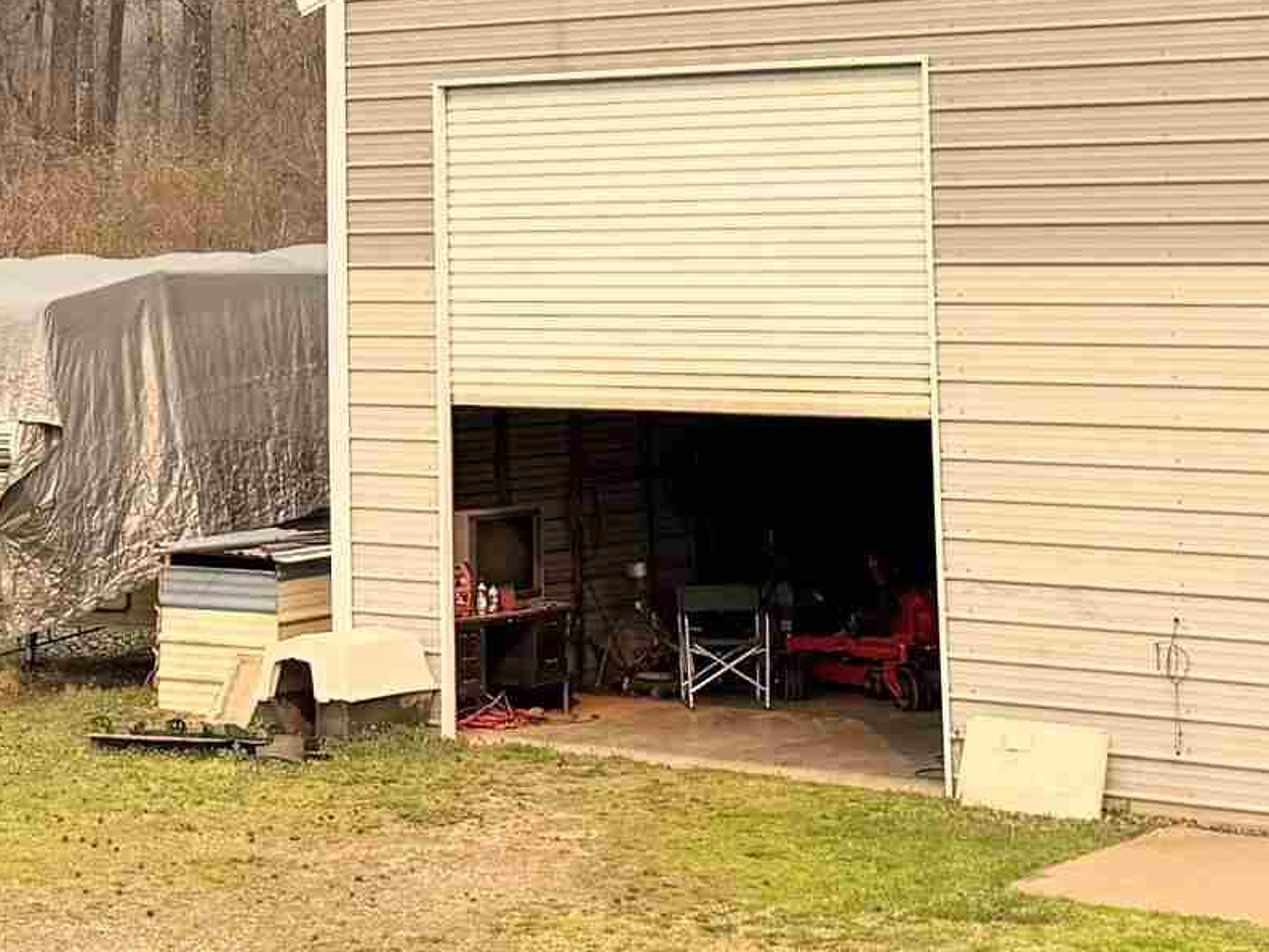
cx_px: 326
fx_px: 3410
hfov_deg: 20.9
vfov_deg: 15.5
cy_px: -59
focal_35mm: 93
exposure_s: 1/2232
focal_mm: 6.76
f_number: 1.78
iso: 80
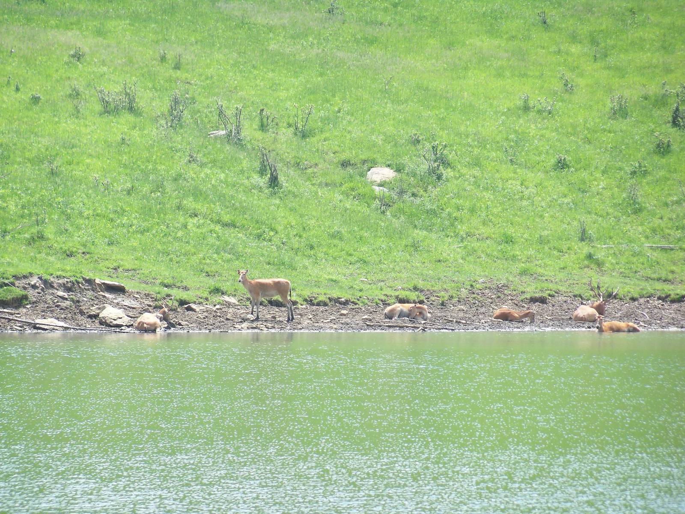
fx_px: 5660
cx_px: 342
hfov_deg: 6.9
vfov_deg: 5.2
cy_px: 257
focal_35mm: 286
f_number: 4.5
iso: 200
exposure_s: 1/640
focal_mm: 50.6
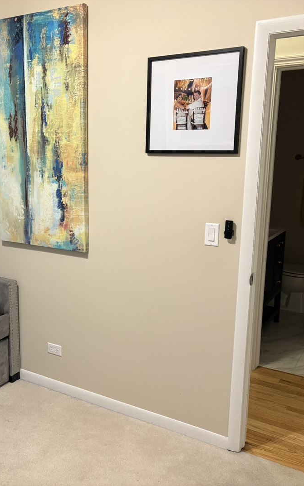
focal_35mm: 37
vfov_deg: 52.8
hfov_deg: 33.6
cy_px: 242
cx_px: 67
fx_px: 491
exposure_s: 1/60
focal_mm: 5.96
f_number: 1.6
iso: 200
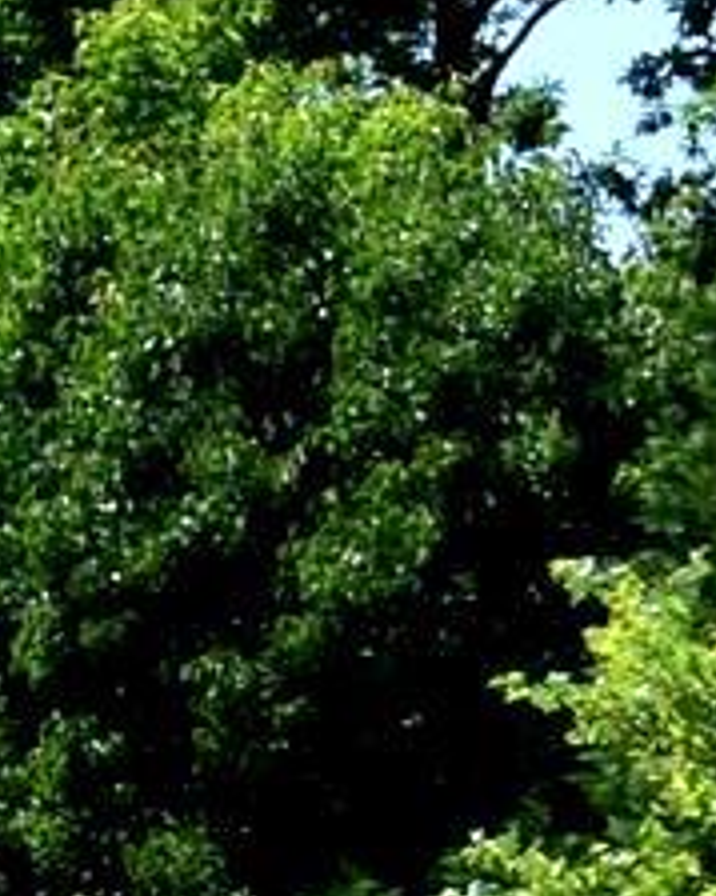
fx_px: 9205
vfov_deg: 5.3
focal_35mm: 347
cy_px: 2554
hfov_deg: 4.1
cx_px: -2464
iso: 400
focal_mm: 27
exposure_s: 1/400
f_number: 11
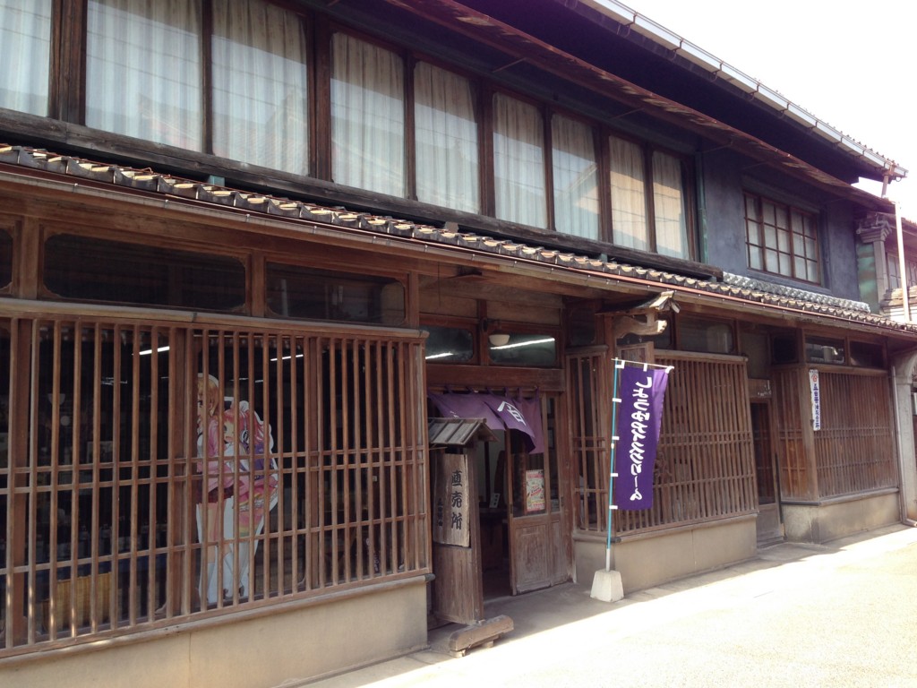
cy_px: 344
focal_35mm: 33
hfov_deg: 55.4
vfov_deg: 42.9
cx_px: 458
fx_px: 874
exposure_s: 1/180
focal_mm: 4.12
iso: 50
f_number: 2.4
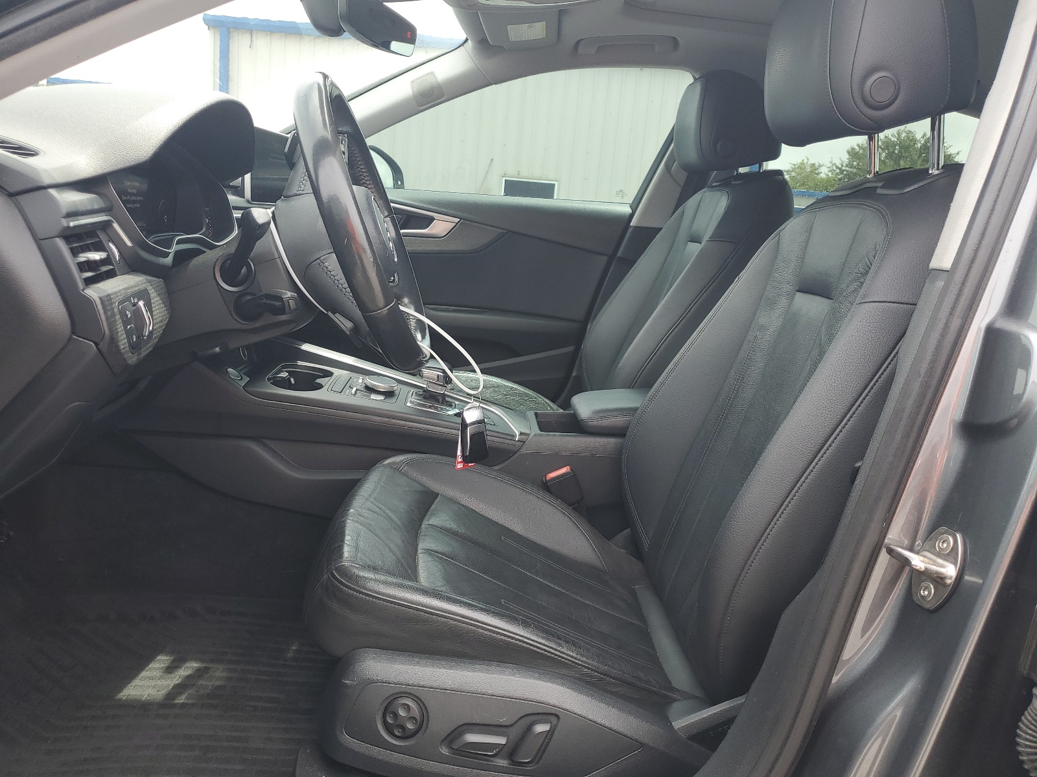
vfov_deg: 53.1
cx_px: 518
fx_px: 779
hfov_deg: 67.3
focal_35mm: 26
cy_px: 388
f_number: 1.5
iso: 50
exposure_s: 1/556
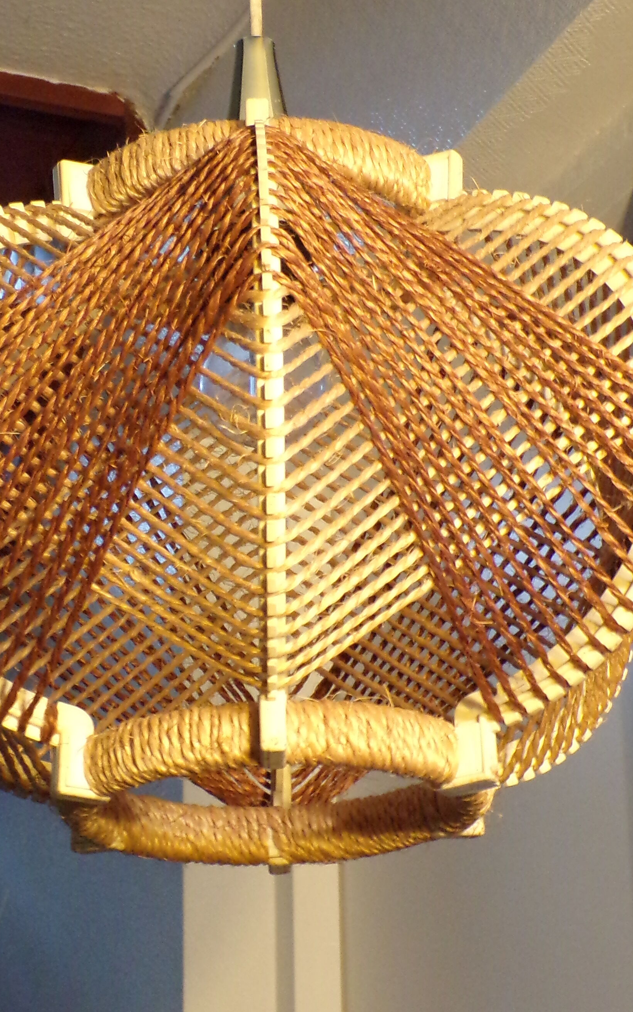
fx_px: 2512
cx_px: 296
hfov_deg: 14.4
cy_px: 440
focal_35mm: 91
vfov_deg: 22.8
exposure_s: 1/9
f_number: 3.5
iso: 400
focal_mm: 8.7
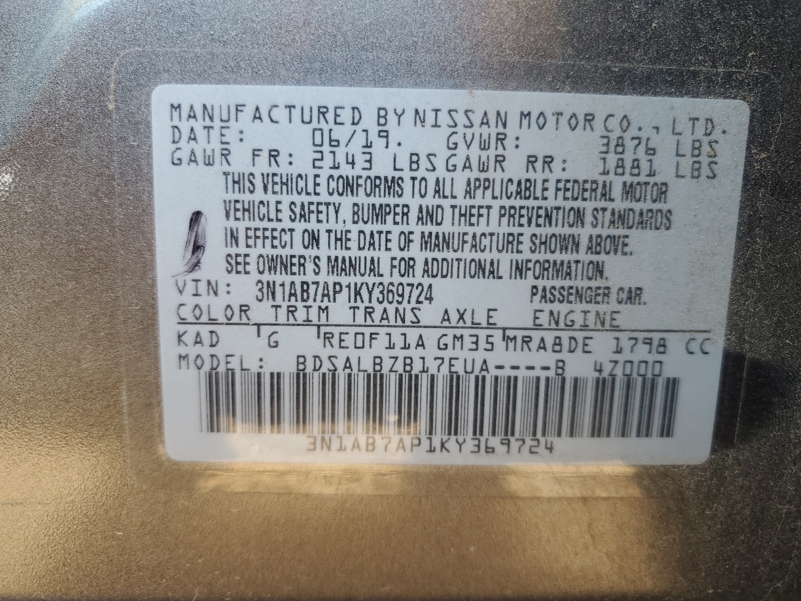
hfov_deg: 67.3
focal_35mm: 26
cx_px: 400
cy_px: 300
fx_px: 602
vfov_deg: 53.1
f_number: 1.5
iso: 50
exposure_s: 1/123
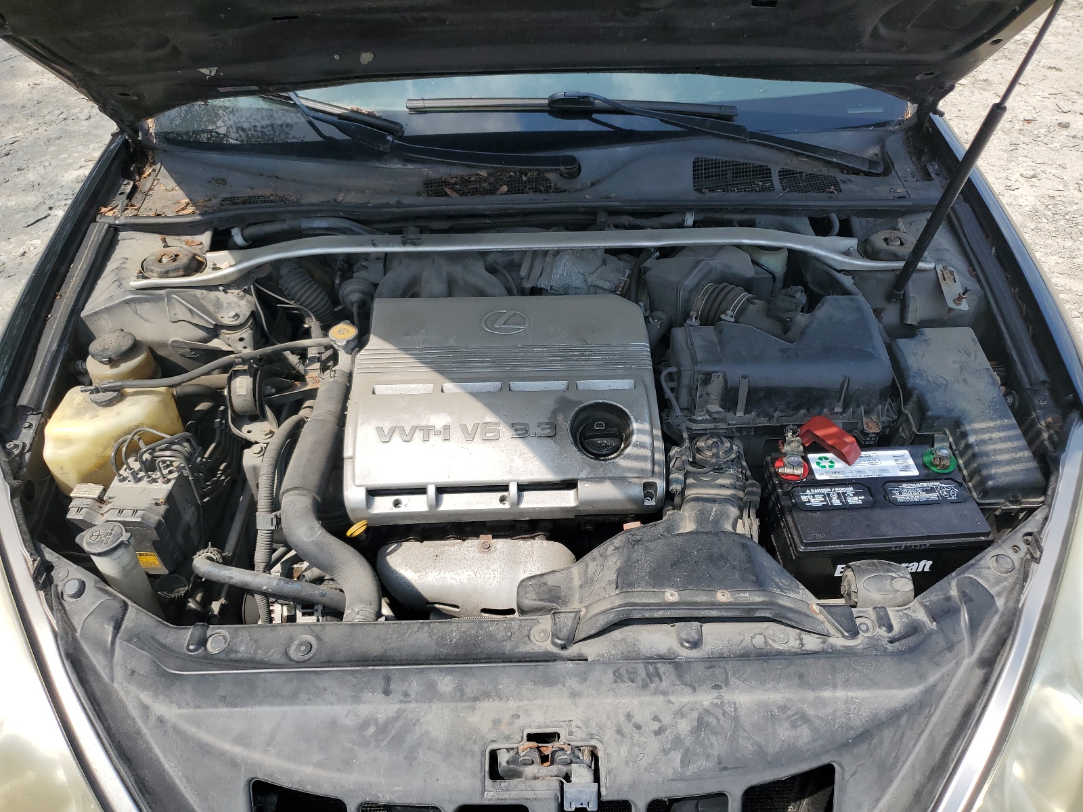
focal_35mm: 26
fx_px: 813
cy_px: 406
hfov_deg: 67.3
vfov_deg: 53.1
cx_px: 542
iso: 50
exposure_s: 1/2000
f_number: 1.5
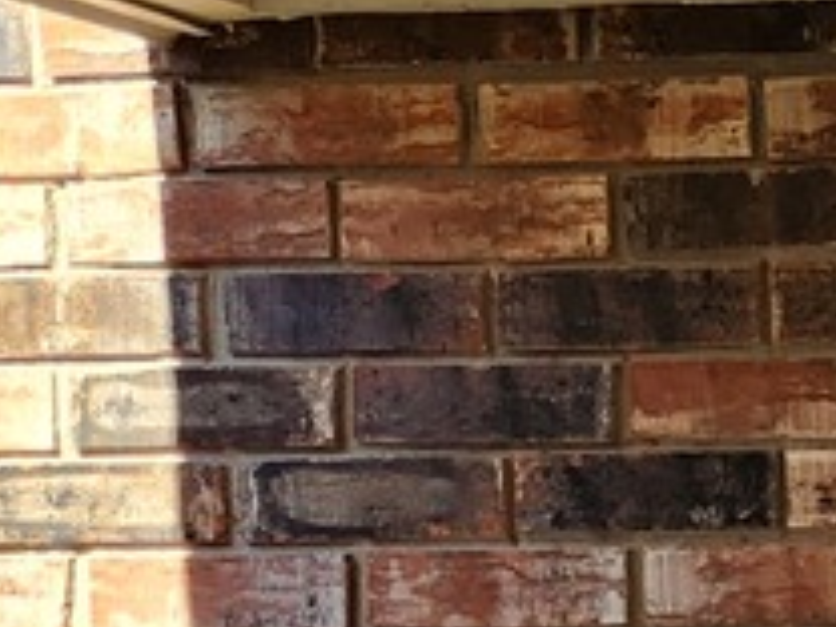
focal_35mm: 159
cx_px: 2604
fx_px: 3840
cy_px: 1061
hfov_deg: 9.4
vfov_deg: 9.0
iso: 32
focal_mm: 5.4
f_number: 1.8
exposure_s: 1/180
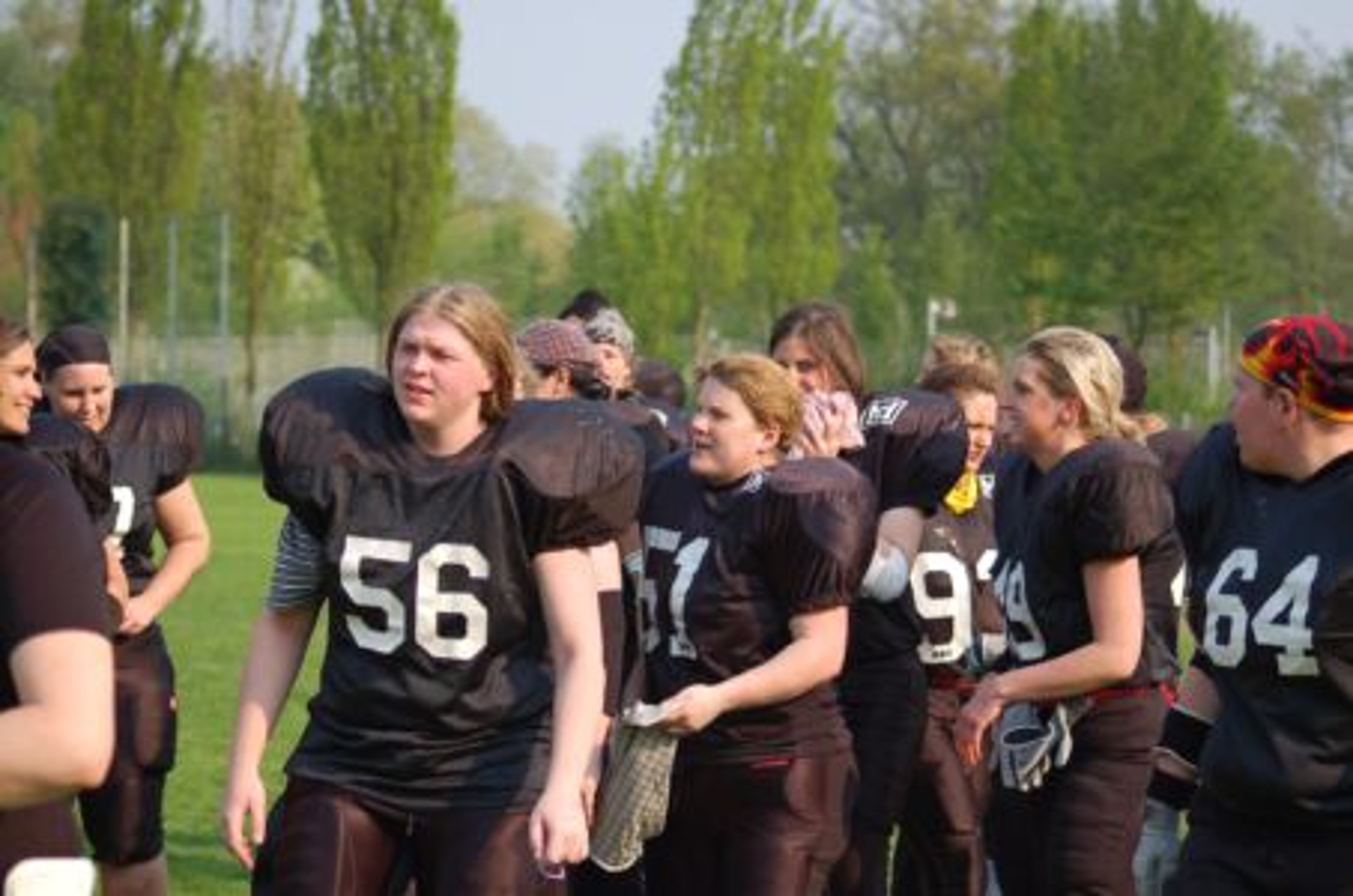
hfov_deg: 19.5
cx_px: 676
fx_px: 3938
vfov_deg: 13.0
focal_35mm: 105
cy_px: 448
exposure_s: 1/1000
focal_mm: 70
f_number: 4
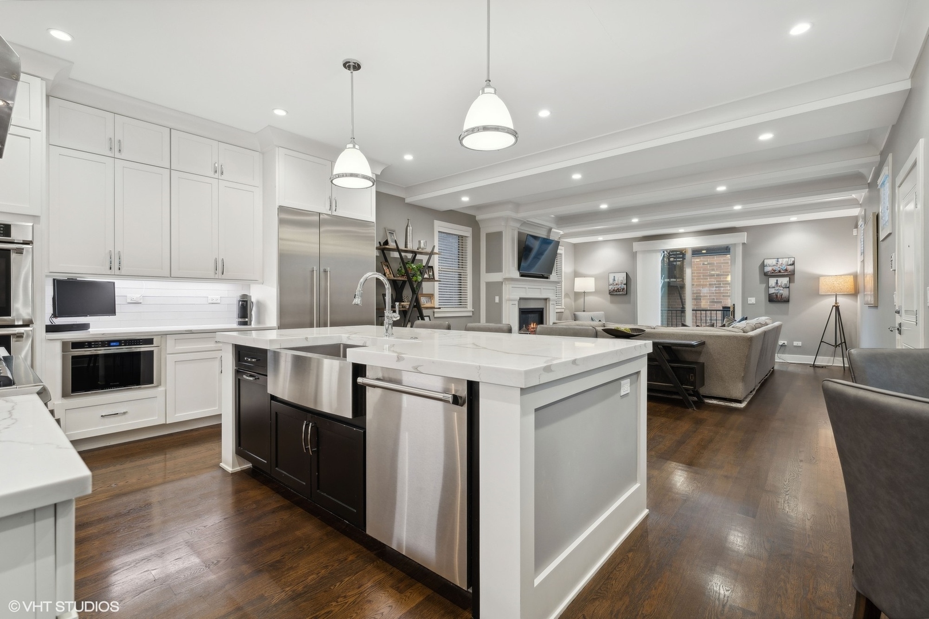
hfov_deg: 96.7
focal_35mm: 16
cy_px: 310
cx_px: 464
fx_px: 413
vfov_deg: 73.7
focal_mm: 16
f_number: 7.1
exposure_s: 1/10
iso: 320
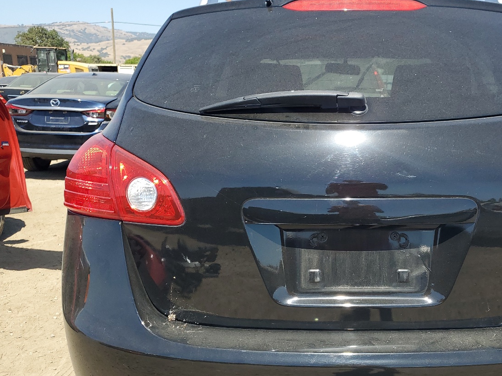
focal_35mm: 38
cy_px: 234
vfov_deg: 37.5
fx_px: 551
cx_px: 334
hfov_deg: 48.2
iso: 50
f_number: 1.5
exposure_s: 1/1667
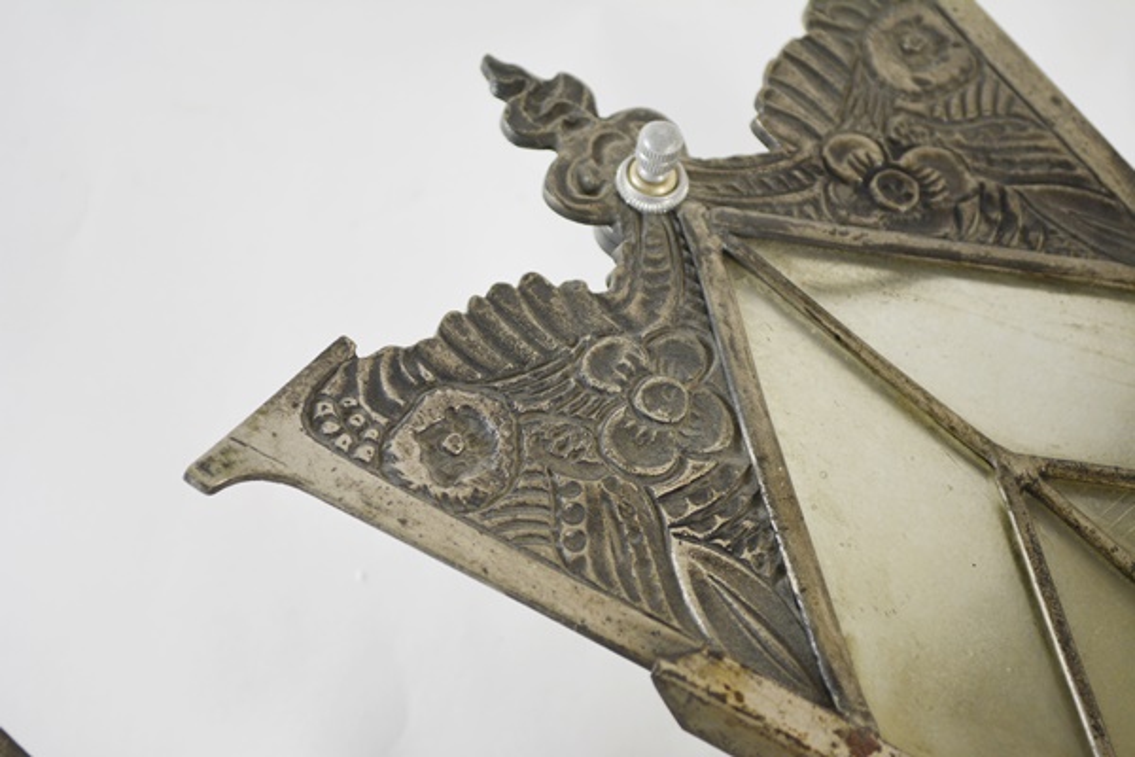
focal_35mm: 72
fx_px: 2270
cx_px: 568
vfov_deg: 18.9
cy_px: 378
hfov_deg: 28.1
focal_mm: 48
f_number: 5.3
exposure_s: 1/60
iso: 450
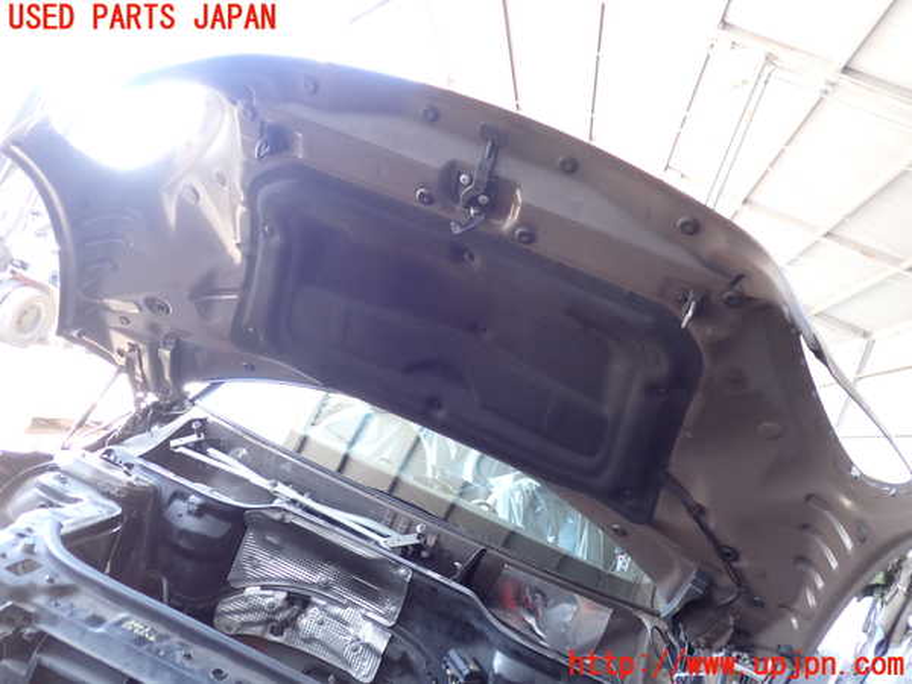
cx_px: 456
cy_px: 342
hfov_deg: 60.0
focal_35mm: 30
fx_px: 790
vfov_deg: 46.8
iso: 200
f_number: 2.3
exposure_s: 1/50
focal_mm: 5.4
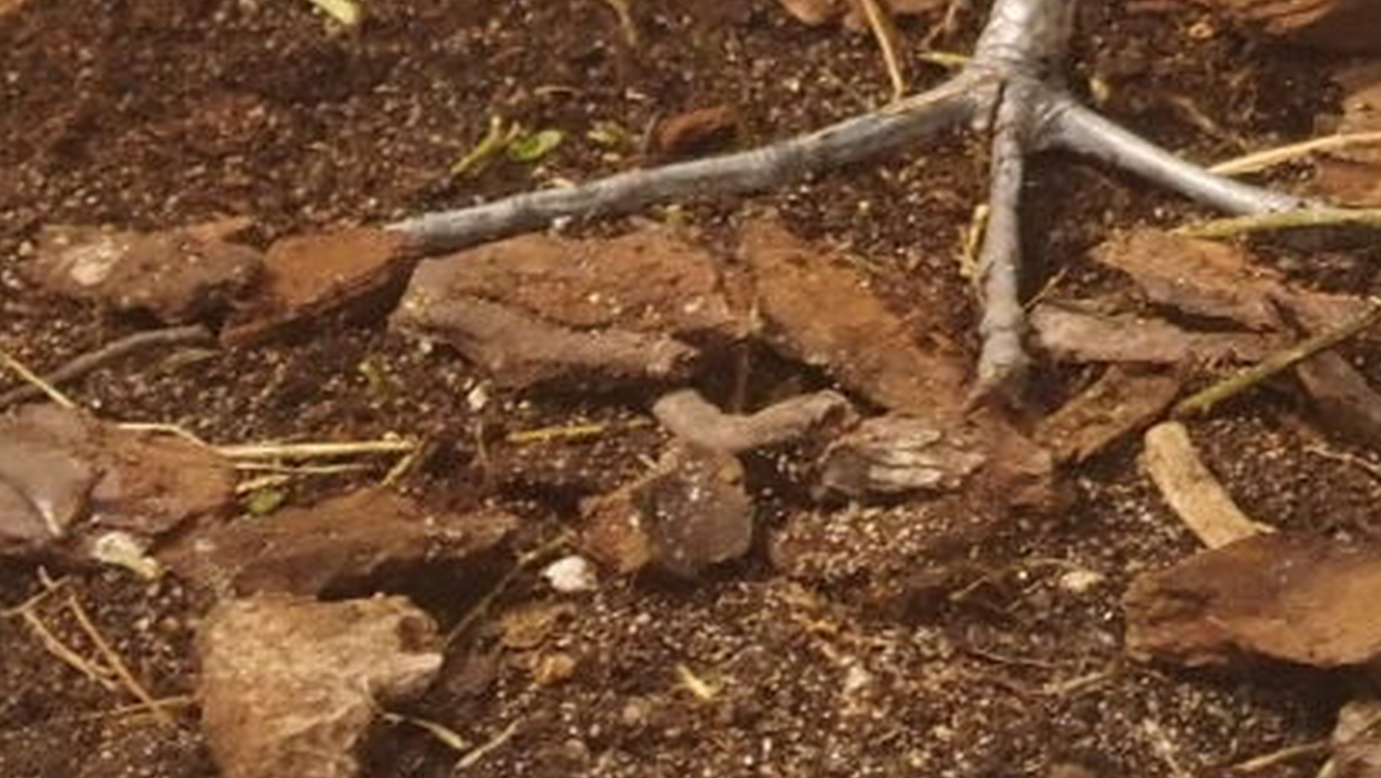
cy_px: -714
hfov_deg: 4.1
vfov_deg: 2.3
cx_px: 1448
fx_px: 19049
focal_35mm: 520
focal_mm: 28.8
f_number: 2.8
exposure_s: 1/50
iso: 800
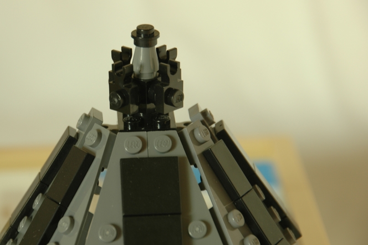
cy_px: 105
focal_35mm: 253
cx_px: 152
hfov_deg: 8.1
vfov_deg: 5.4
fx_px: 2585
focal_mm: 140
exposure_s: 1/5
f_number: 6
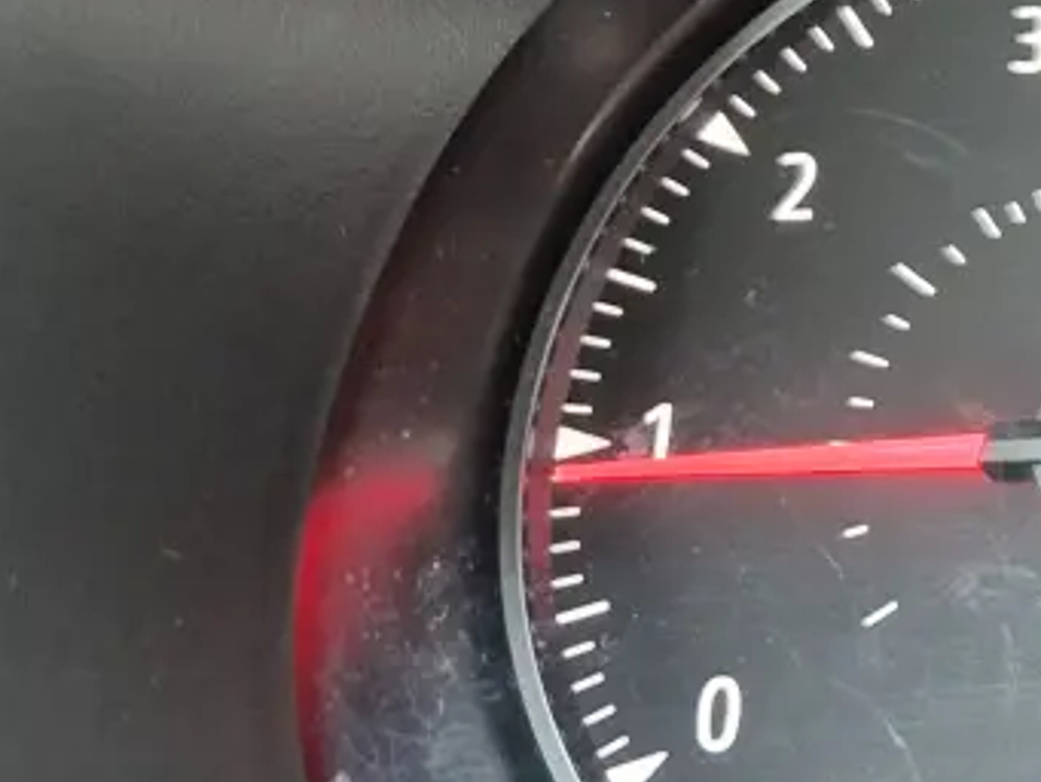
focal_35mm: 97
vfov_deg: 15.0
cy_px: 43
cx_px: 2082
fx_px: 2918
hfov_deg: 15.9
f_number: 1.8
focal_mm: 5.4
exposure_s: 1/31
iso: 400
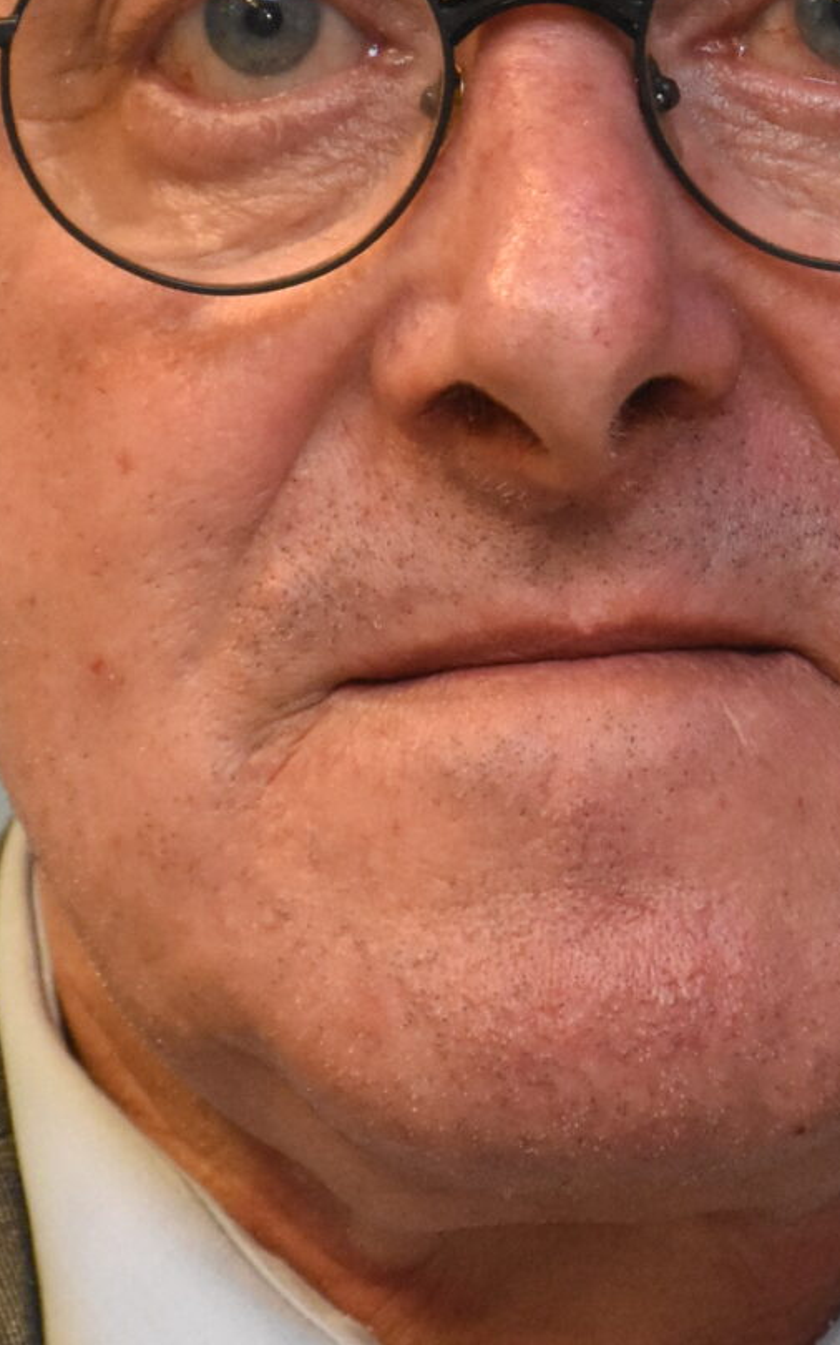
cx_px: 423
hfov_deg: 2.6
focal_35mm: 508
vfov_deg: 4.1
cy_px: 654
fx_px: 18600
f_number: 7.1
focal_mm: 105
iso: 3200
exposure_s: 1/125
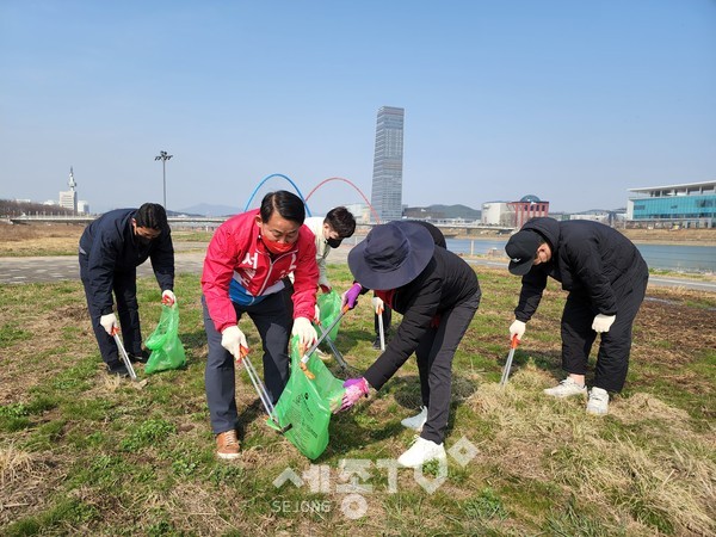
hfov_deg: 73.9
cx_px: 358
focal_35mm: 23
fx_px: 476
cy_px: 268
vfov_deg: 58.9
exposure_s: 1/692
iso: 12
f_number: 1.8
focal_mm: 6.4
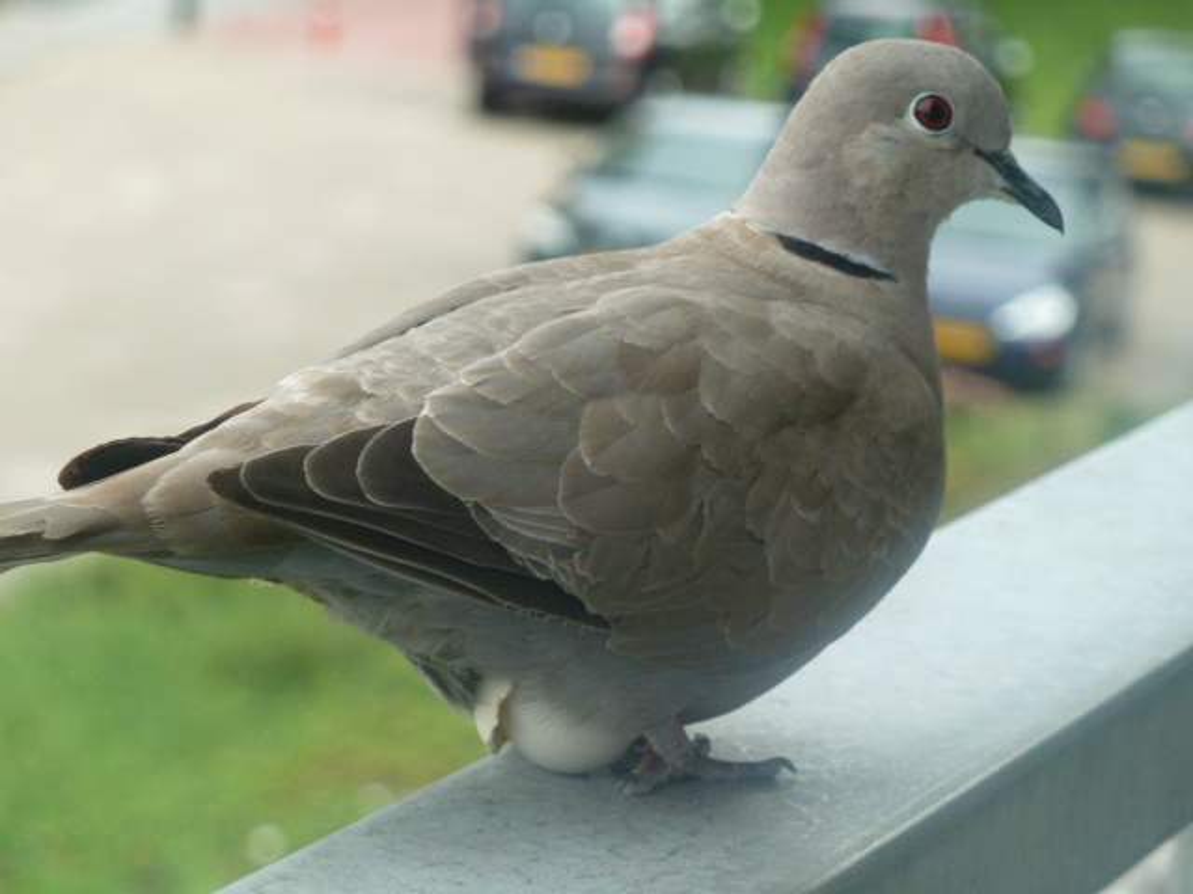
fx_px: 6755
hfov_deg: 10.1
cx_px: 596
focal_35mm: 196
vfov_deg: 7.6
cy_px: 447
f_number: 4.5
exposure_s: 1/320
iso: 400
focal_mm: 32.1
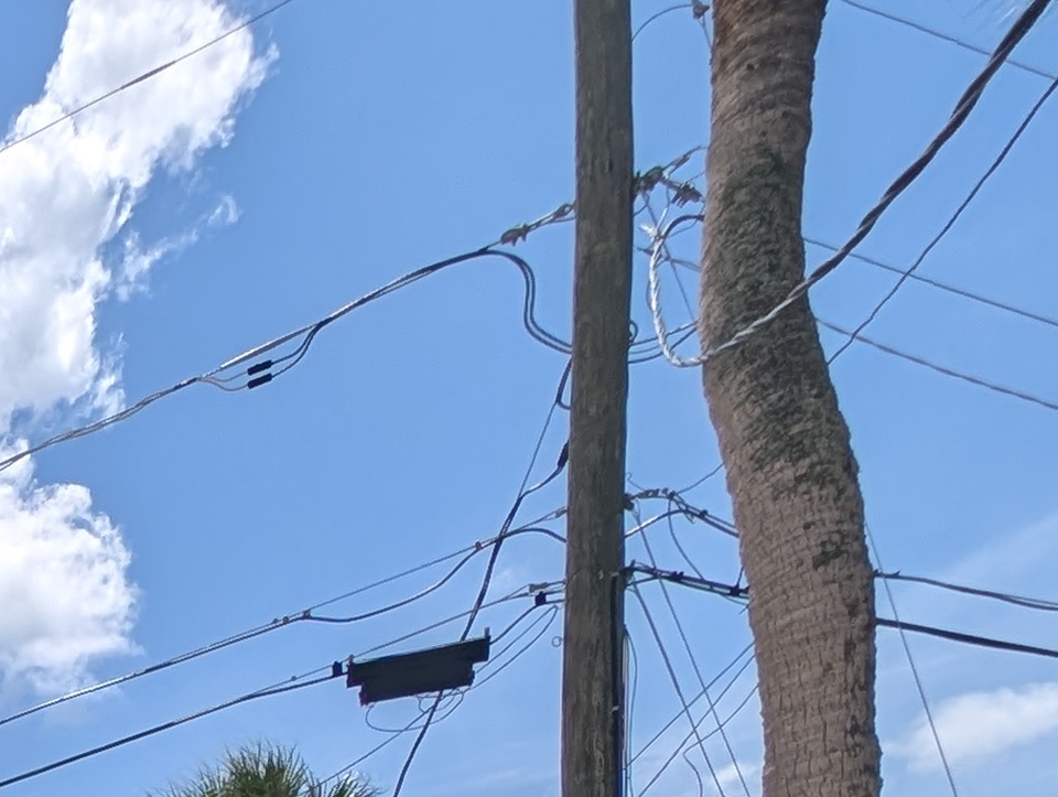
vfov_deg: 19.0
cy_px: 1551
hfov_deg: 24.3
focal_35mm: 51
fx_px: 1561
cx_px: -697
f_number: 1.95
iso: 39
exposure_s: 1/3623
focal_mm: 2.23
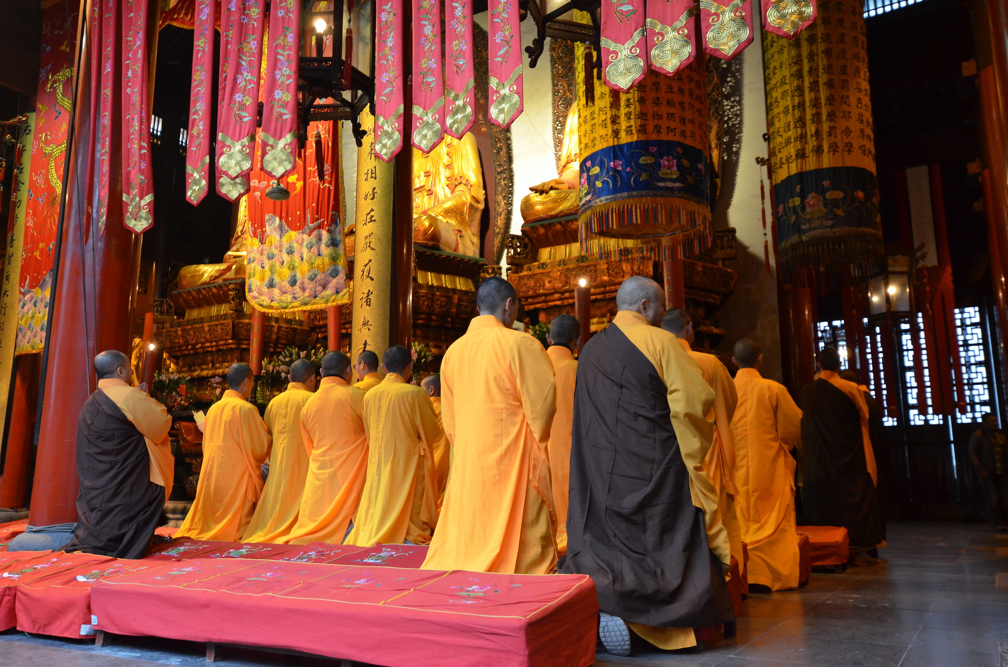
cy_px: 334
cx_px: 504
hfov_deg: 62.0
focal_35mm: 30
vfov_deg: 43.4
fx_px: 838
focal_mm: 20
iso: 1800
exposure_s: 1/30
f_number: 3.5
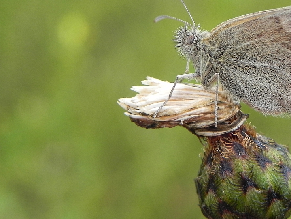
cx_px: 200
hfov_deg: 16.2
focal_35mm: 121
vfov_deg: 12.3
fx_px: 1018
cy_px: 90
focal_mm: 15.1
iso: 160
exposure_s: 1/153
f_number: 4.5
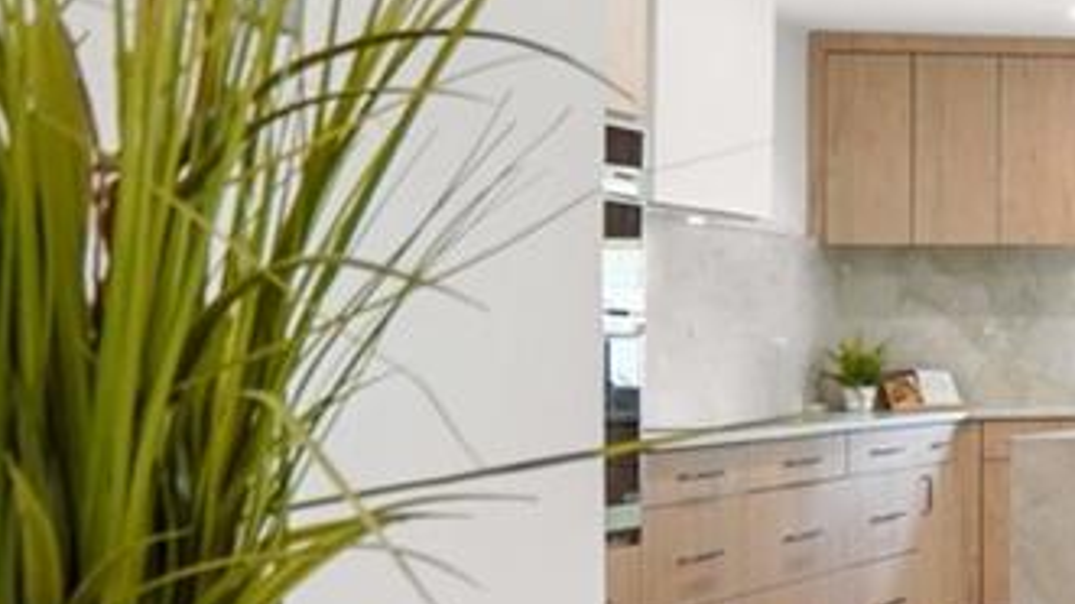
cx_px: 2543
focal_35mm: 81
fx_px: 2308
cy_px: 510
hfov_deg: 15.3
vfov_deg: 14.8
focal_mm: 16
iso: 1250
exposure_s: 1/30
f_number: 4
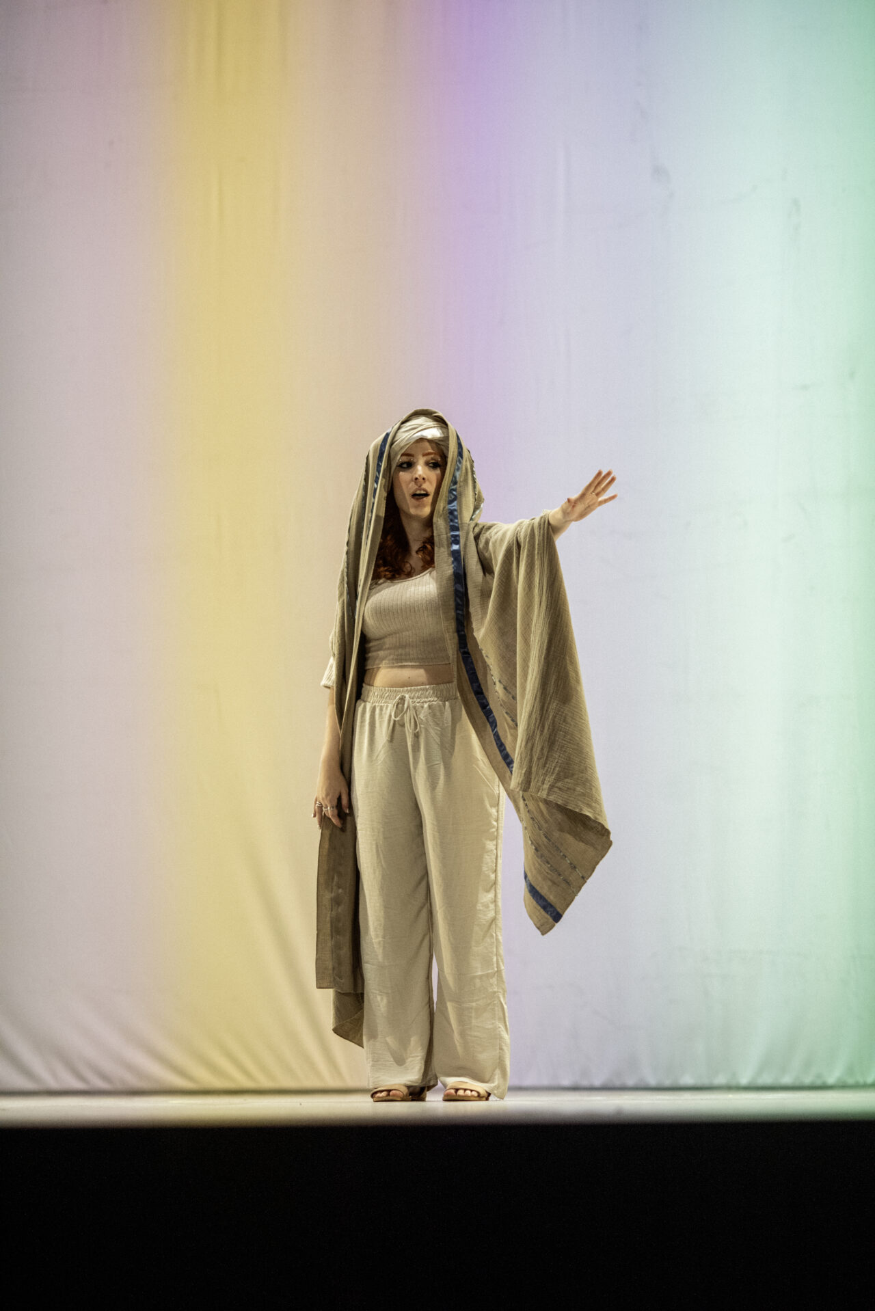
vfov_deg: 15.2
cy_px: 656
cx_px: 438
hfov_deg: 10.2
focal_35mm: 135
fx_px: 4918
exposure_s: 1/320
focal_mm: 135
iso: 3200
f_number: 2.8
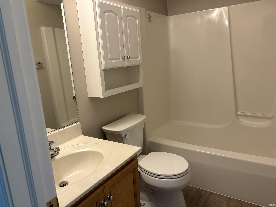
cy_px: 104
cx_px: 138
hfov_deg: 67.3
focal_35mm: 26
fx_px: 207
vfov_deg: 53.1
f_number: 1.6
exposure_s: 1/60
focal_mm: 5.96
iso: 160
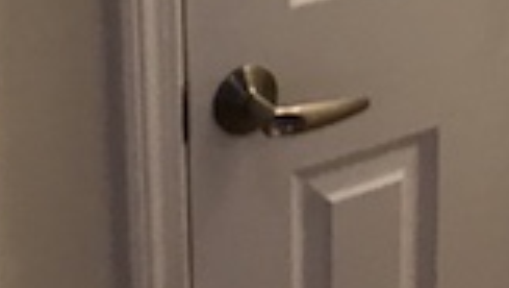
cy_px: -304
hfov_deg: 14.3
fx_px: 2026
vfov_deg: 7.7
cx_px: 259
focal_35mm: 150
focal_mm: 3.99
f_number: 1.8
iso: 40
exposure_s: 1/30
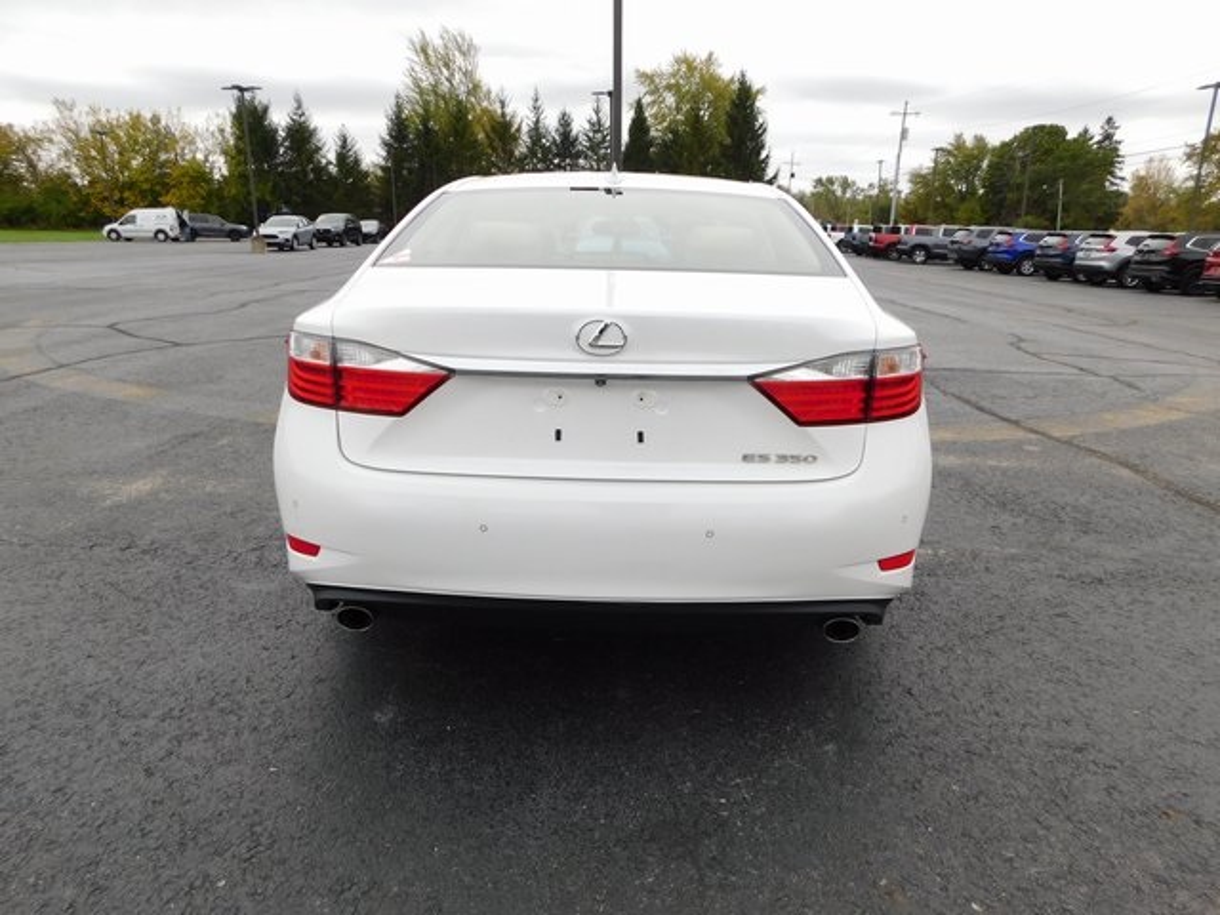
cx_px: 610
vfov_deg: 56.8
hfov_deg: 71.6
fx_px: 846
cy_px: 458
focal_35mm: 24
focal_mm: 4.1
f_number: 3
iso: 125
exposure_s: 1/500
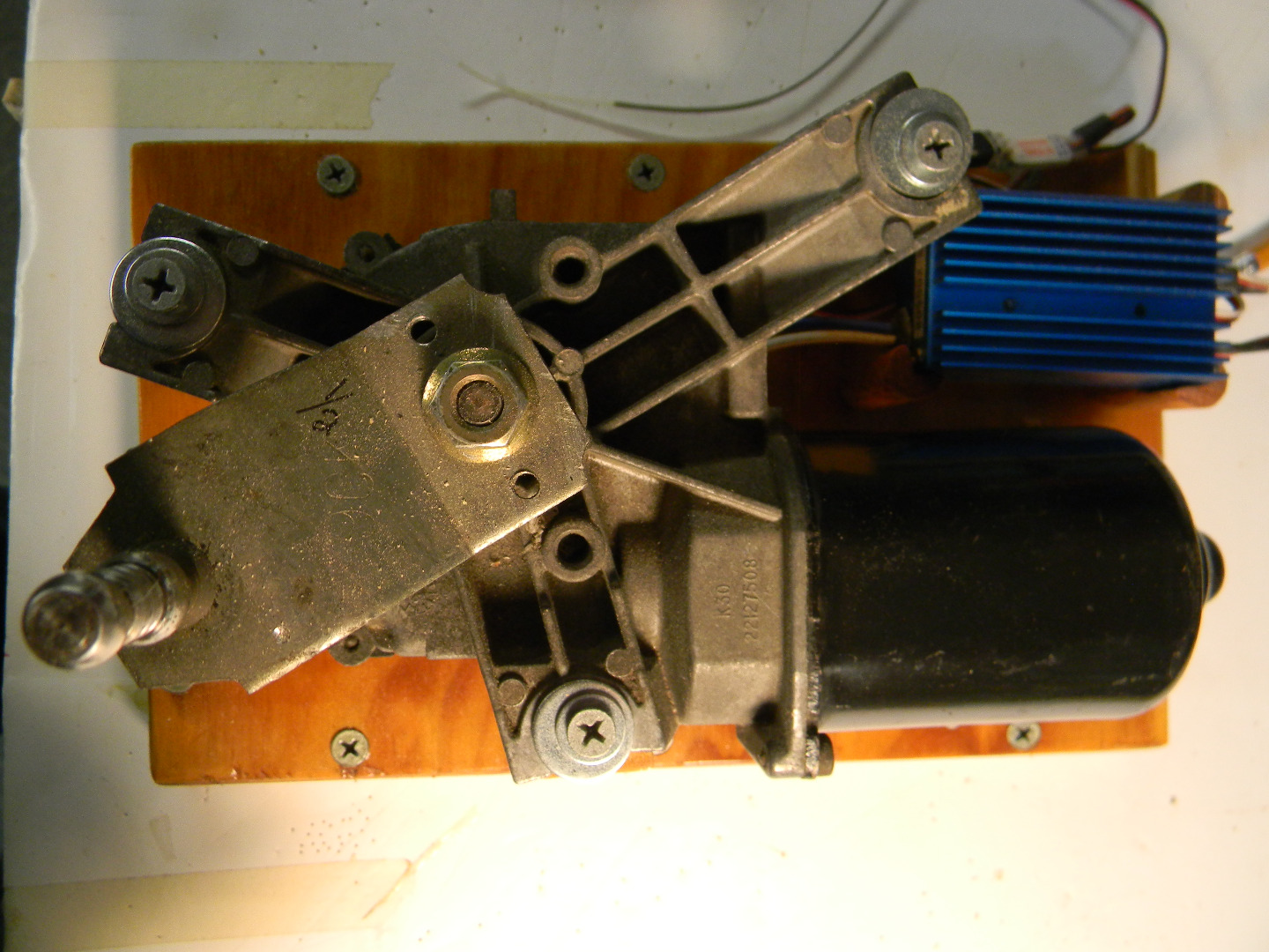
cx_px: 634
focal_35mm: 28
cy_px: 476
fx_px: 1026
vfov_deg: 49.7
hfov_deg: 63.4
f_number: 3.5
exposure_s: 1/30
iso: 233
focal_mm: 5
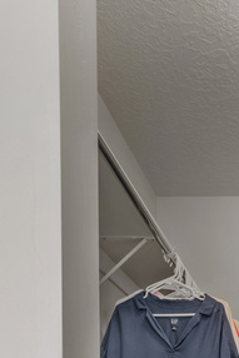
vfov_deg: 32.7
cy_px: 476
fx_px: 428
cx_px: 312
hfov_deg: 26.4
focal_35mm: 43
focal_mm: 16
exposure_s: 1/1.25
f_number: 8
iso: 500
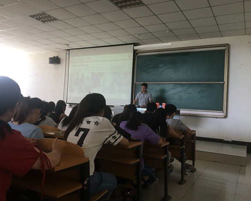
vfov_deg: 47.2
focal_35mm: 31
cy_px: 98
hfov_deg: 57.1
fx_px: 230
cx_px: 116
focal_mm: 4.15
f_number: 2.2
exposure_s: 1/33
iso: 64
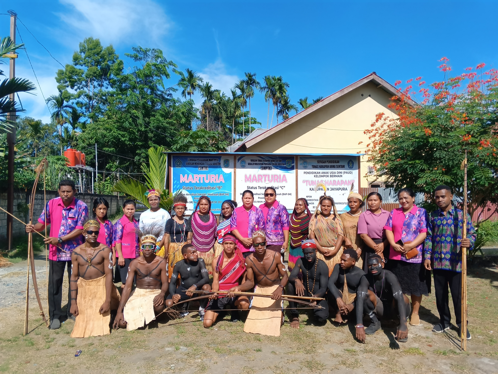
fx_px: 345
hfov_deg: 71.6
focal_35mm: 24
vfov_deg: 56.8
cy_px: 187
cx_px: 249
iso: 50
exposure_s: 1/938
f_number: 1.6
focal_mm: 4.09
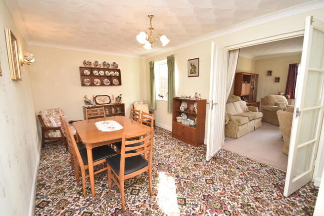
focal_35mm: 15
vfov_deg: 77.4
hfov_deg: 100.4
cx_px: 162
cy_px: 108
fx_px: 135
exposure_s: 1/125
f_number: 4
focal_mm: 10
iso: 800
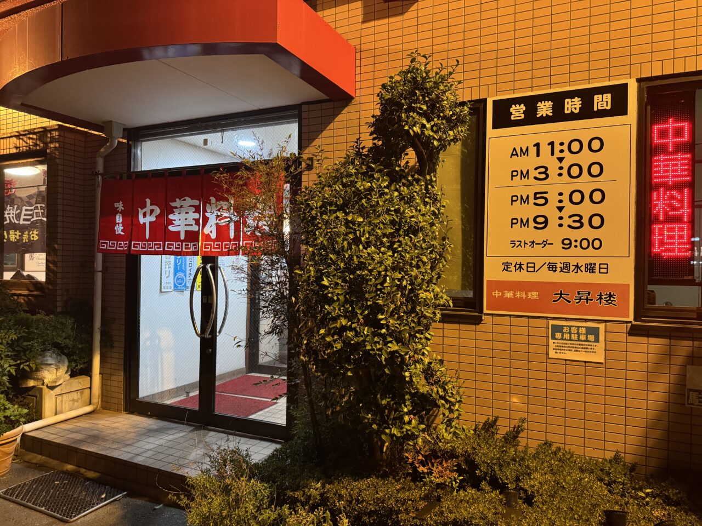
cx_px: 351
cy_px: 263
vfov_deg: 56.8
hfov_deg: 71.6
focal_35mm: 24
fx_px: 487
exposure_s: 1/33
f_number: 1.78
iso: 800
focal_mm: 6.76
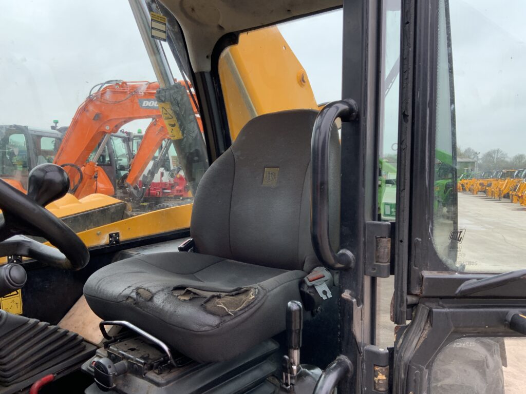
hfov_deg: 61.7
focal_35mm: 29
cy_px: 197
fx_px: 441
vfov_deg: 48.2
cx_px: 263
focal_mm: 3
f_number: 1.8
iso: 16
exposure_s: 1/122
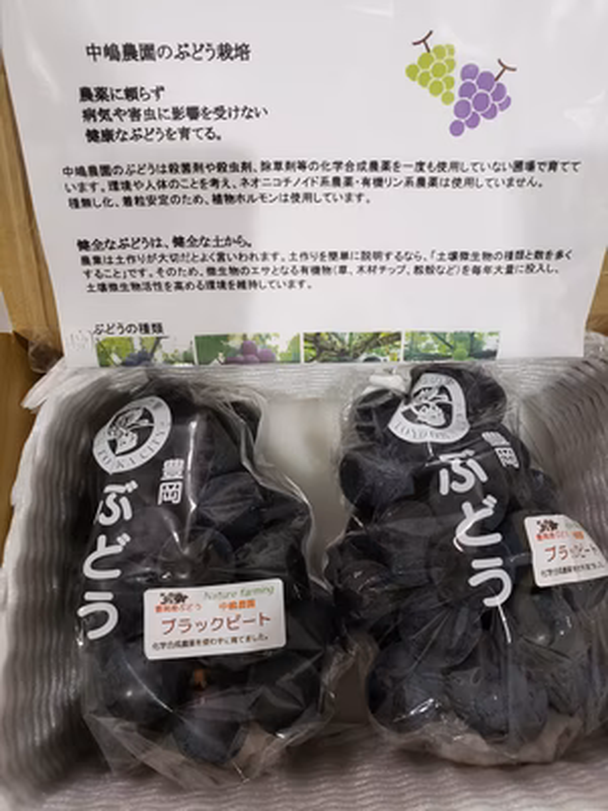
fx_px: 609
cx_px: 304
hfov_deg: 53.1
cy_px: 406
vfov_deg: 67.3
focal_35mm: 26
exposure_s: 1/33
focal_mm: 4.3
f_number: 2.4
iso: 320
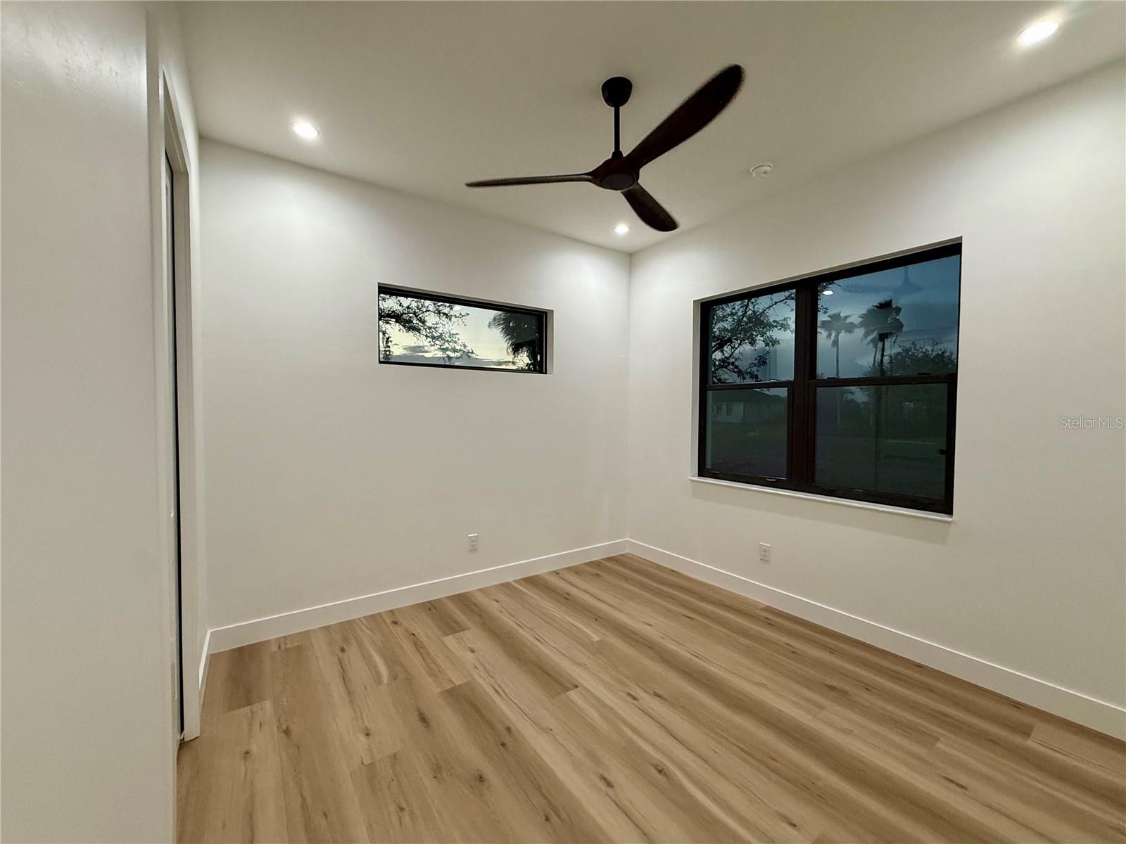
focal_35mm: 14
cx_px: 563
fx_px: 455
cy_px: 422
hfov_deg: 102.1
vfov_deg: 85.7
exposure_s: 1/120
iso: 320
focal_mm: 2.22
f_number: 2.2
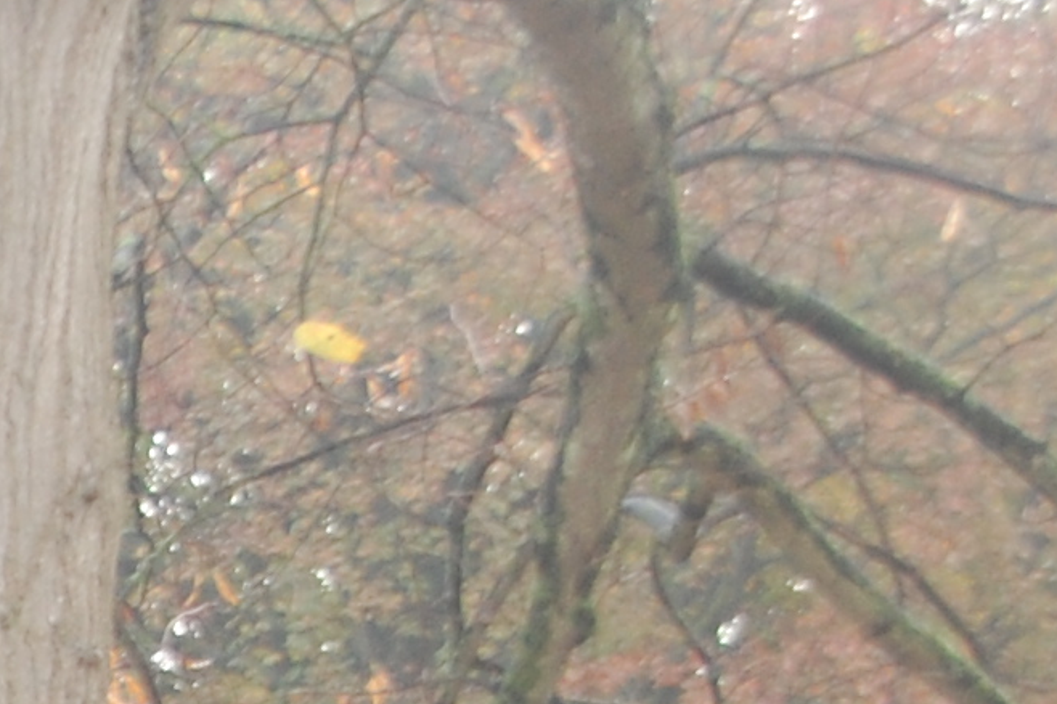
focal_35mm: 233
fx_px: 6837
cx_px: -1057
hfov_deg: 8.4
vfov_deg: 5.7
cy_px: 1455
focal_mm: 34
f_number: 4.8
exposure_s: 1/60
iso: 640
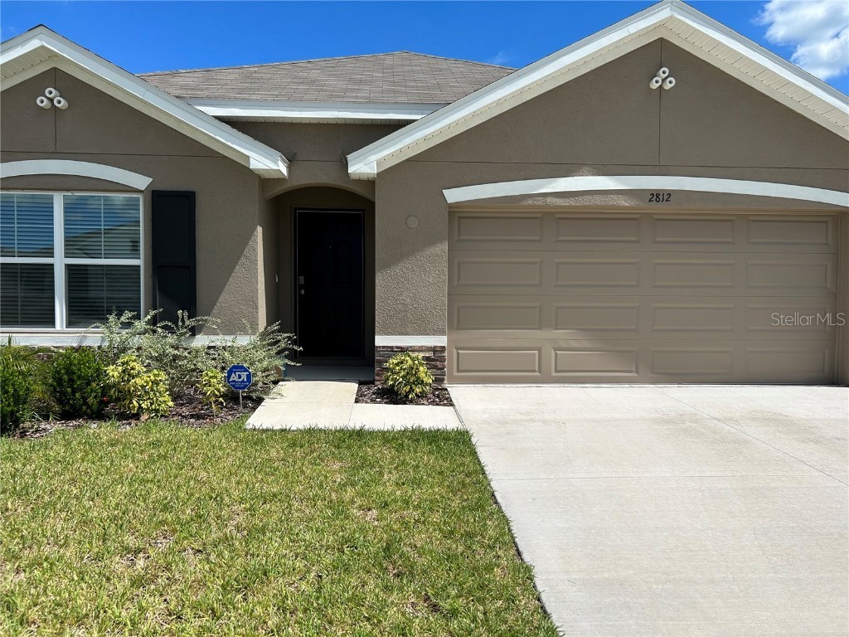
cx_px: 424
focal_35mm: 26
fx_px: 638
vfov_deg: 53.1
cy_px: 318
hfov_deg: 67.3
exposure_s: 1/6211
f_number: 1.5
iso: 50
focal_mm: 5.7
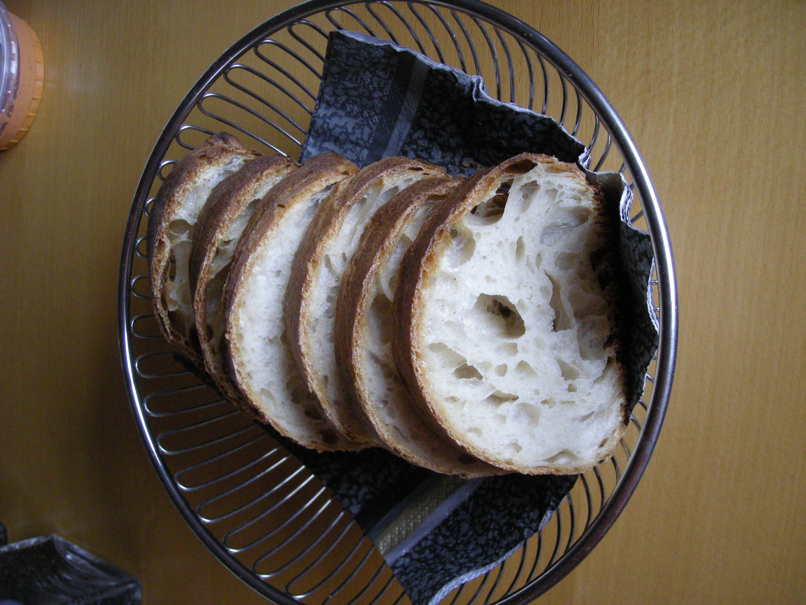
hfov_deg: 52.6
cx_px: 403
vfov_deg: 40.7
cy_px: 302
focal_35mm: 35
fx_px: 815
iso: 306
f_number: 2.8
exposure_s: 1/60
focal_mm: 5.7
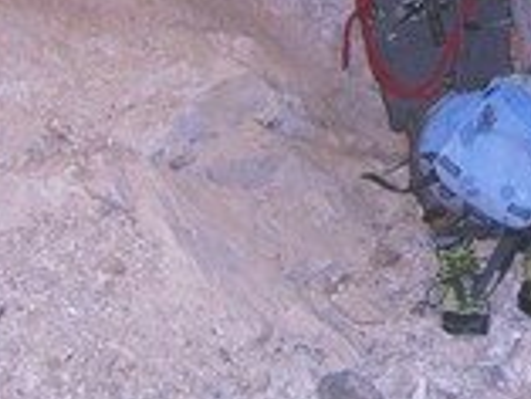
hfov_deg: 15.9
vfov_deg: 11.9
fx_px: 1827
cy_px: -198
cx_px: 626
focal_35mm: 119
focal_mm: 7.9
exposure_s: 1/60
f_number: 2.8
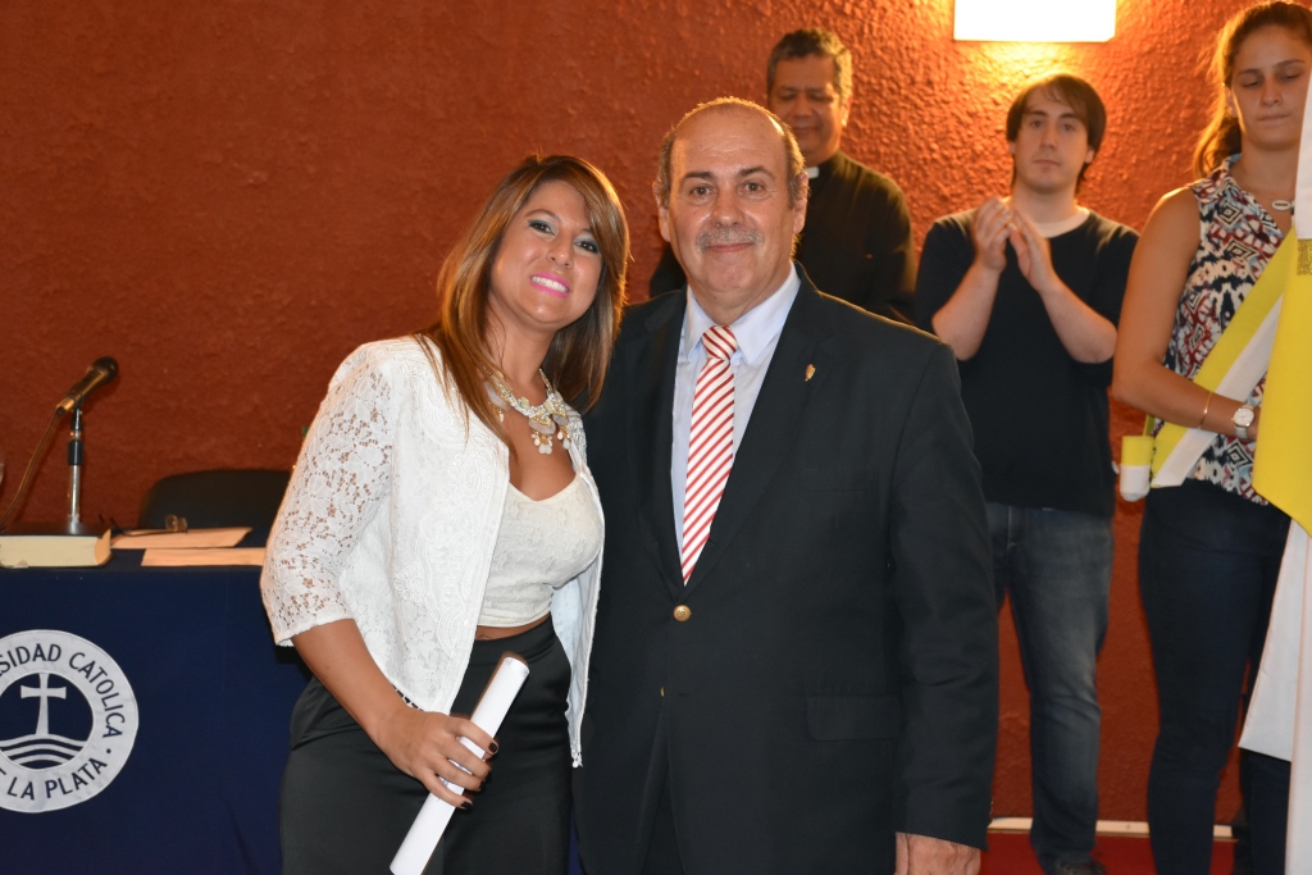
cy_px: 438
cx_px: 656
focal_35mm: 63
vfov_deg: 21.6
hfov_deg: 31.9
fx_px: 2296
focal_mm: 42
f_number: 4.5
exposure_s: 1/60
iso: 2200
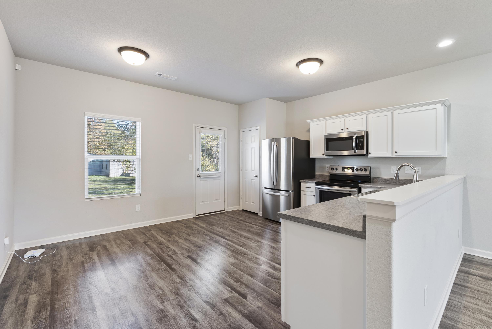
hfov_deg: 96.7
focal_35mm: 16
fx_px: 219
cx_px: 246
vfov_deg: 73.8
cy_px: 164
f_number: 9
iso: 250
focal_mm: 16
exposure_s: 1/2
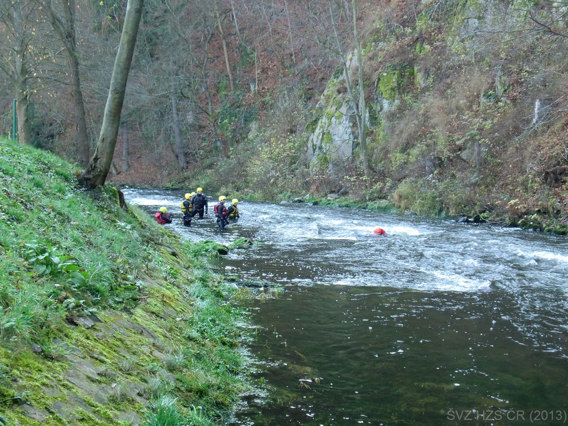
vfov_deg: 28.0
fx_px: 853
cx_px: 284
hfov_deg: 36.8
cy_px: 213
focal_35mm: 52
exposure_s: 1/60
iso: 200
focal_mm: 9.3
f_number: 3.7
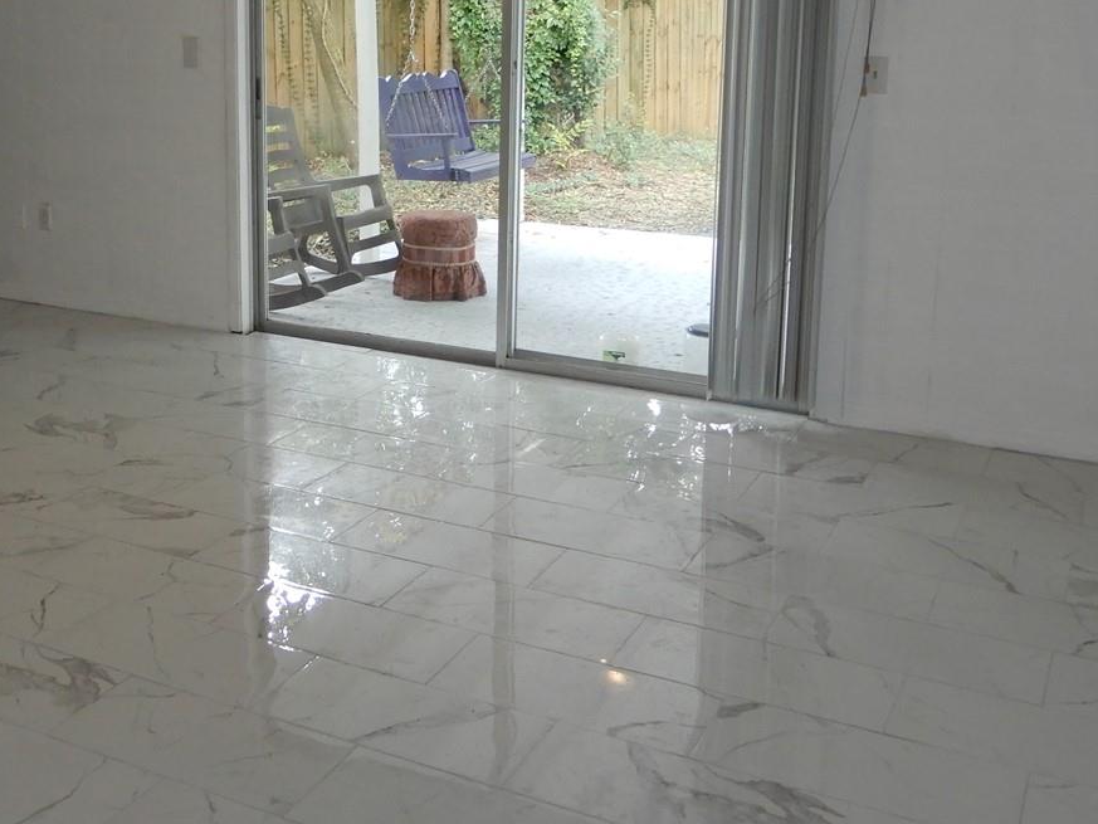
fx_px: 1396
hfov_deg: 41.8
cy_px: 230
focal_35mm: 44
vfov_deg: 32.4
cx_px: 294
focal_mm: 4.3
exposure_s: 1/30
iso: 200
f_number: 3.4
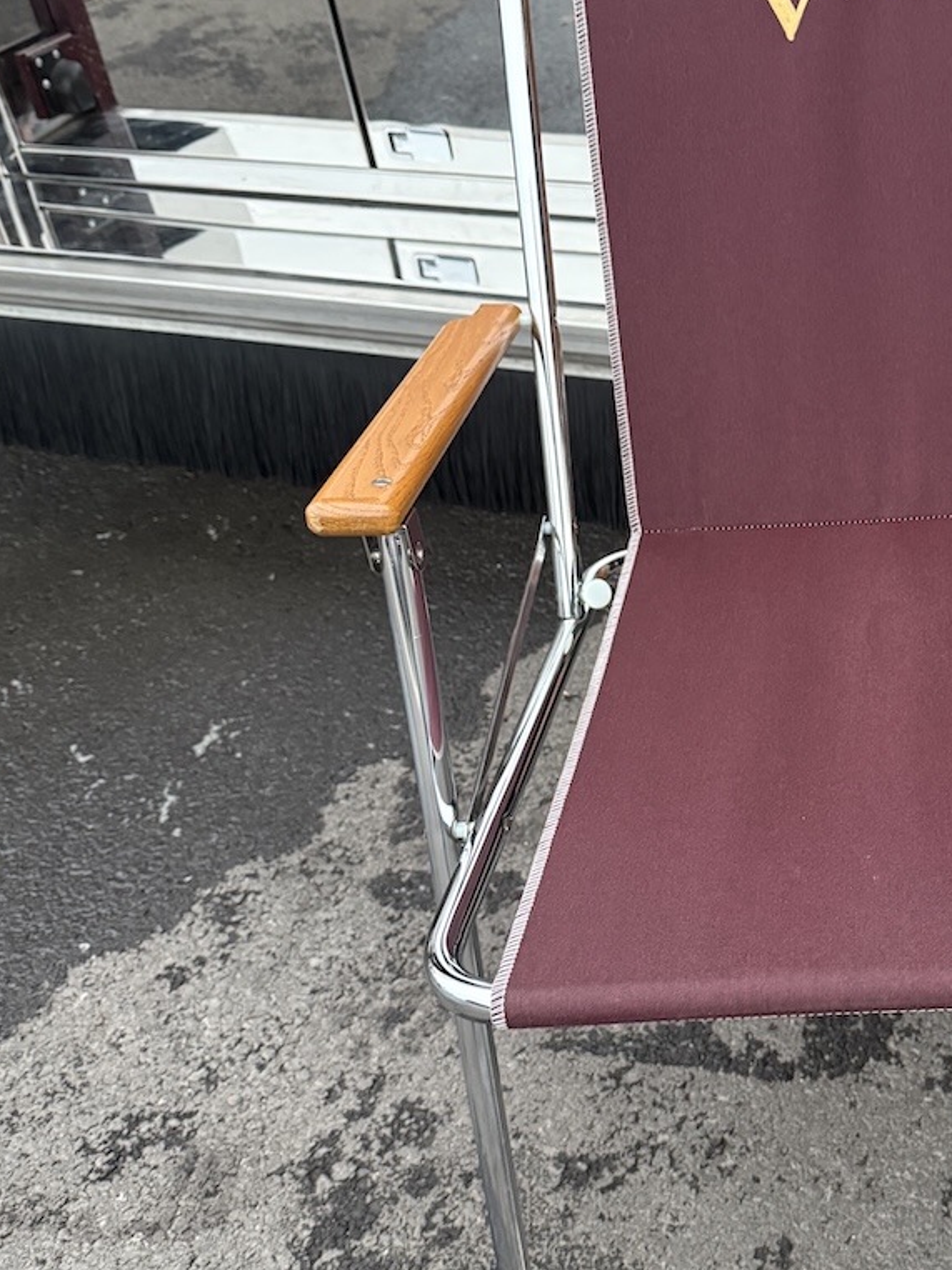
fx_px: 1541
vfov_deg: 44.8
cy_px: 578
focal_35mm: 42
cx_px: 815
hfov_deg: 33.0
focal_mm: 6.76
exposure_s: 1/60
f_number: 1.78
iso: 640
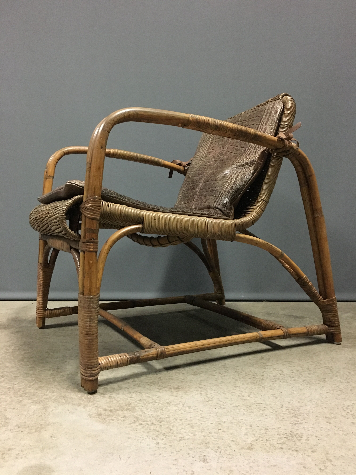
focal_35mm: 29
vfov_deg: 61.7
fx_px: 398
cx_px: 178
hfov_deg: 48.2
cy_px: 238
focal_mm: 4.15
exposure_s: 1/17
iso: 320
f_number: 2.2
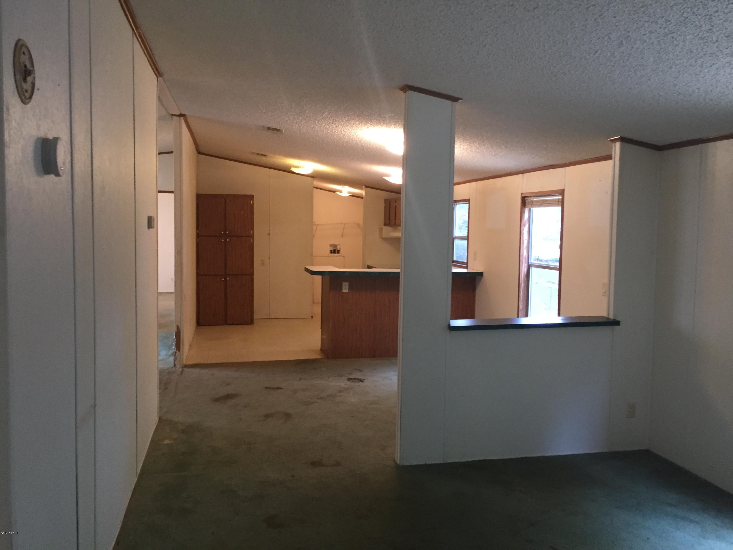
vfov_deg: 48.2
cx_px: 366
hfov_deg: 61.7
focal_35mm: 29
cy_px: 275
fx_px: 614
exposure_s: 1/30
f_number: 2.2
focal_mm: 4.15
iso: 160
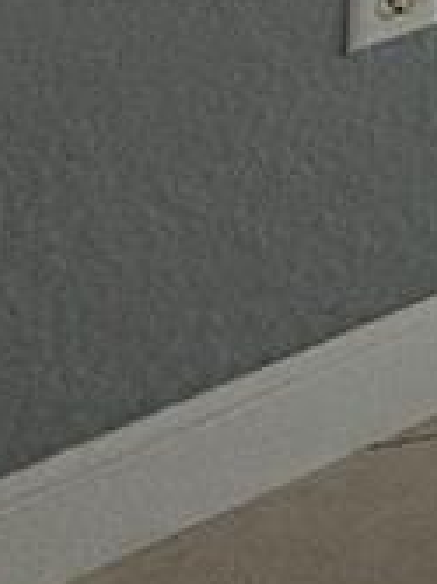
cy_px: -1028
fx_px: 2258
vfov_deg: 11.0
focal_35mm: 134
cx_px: 2639
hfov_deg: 5.2
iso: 64
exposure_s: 1/631
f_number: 2.2
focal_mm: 2.22
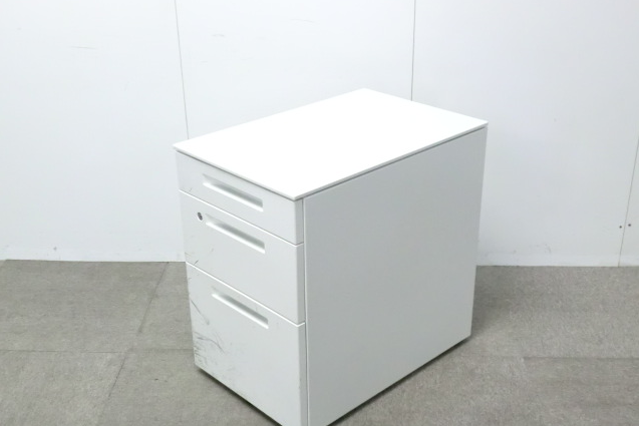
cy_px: 228
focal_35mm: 47
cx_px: 320
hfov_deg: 41.9
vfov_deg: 28.7
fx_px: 834
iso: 800
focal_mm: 8.2
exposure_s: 1/30
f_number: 4.3
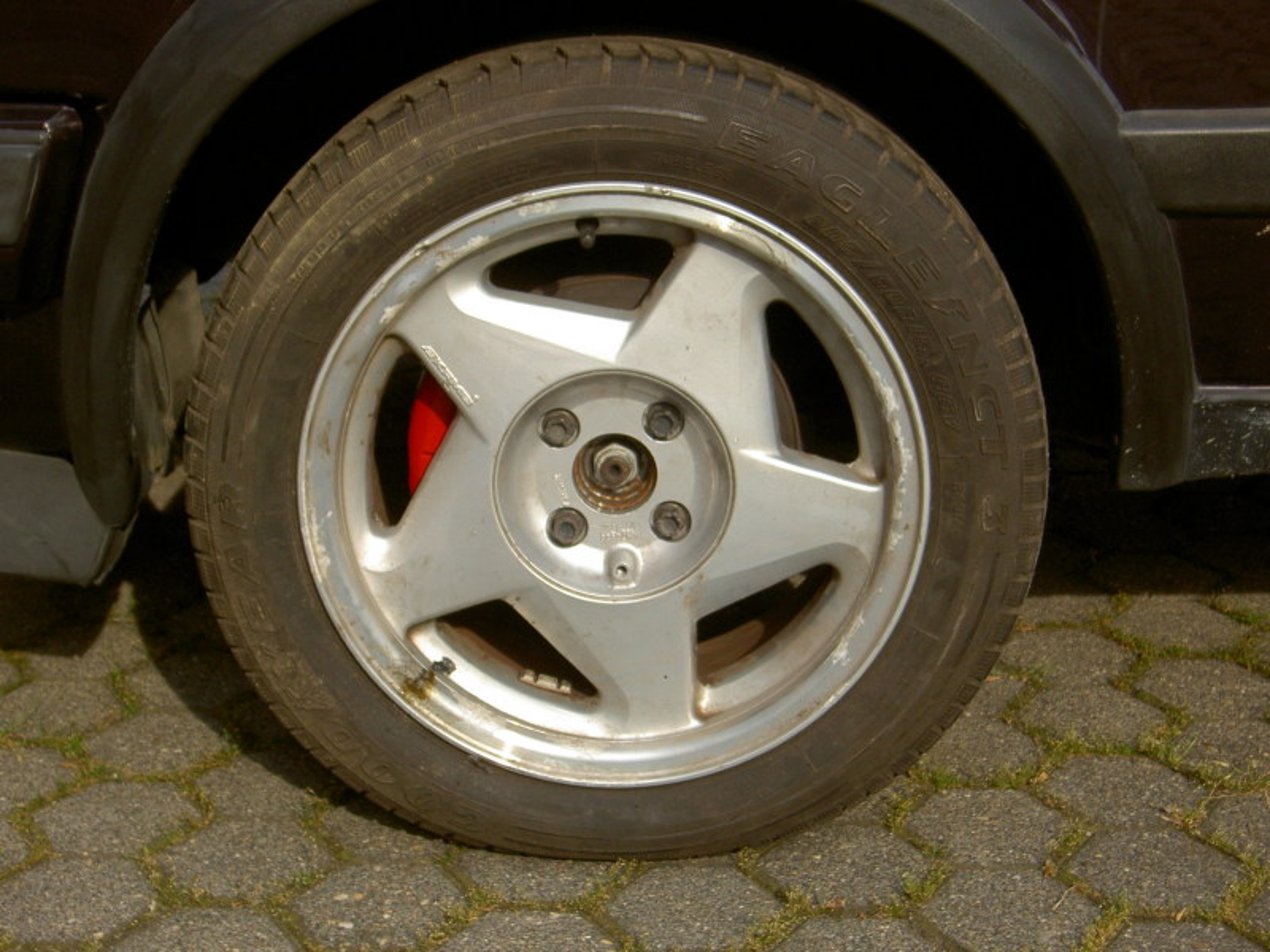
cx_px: 635
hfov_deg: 32.2
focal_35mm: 60
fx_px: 2201
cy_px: 476
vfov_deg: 24.4
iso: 50
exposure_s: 1/320
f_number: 3.8
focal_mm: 9.9
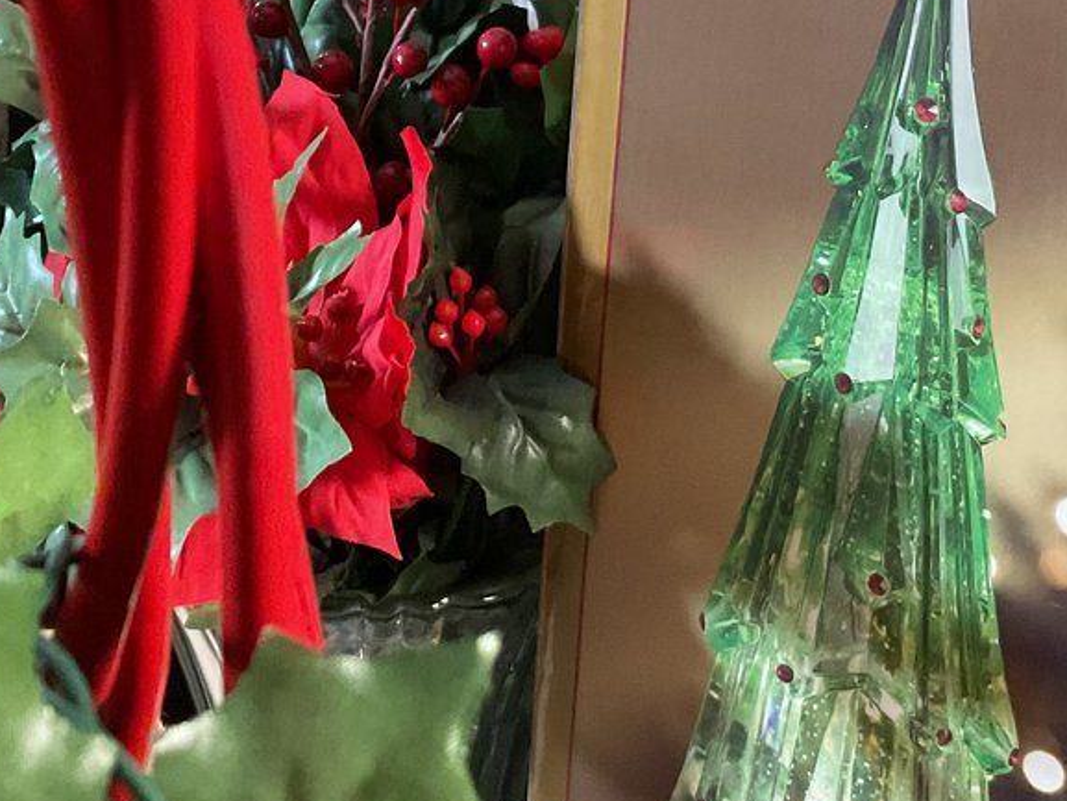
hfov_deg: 25.6
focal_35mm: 76
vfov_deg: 19.4
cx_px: 426
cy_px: 369
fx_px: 2343
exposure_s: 1/60
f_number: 1.8
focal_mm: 3
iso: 250
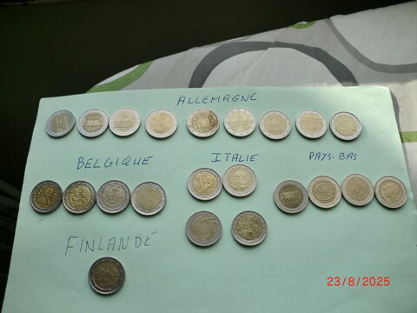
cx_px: 208
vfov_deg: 40.7
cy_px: 156
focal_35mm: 35
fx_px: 422
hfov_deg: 52.6
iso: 64
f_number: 3.1
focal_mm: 6.3
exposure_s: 1/400
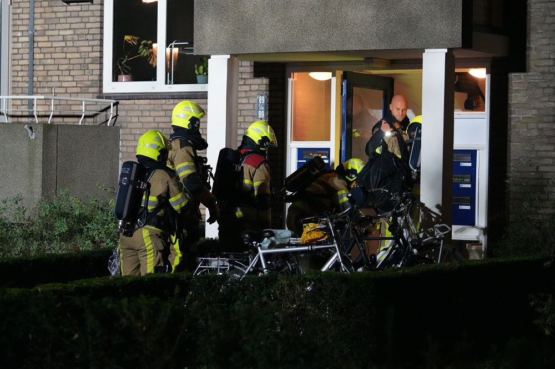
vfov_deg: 12.9
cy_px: 184
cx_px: 278
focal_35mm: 106
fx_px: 1634
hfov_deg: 19.3
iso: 12800
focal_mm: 106
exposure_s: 1/160
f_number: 4
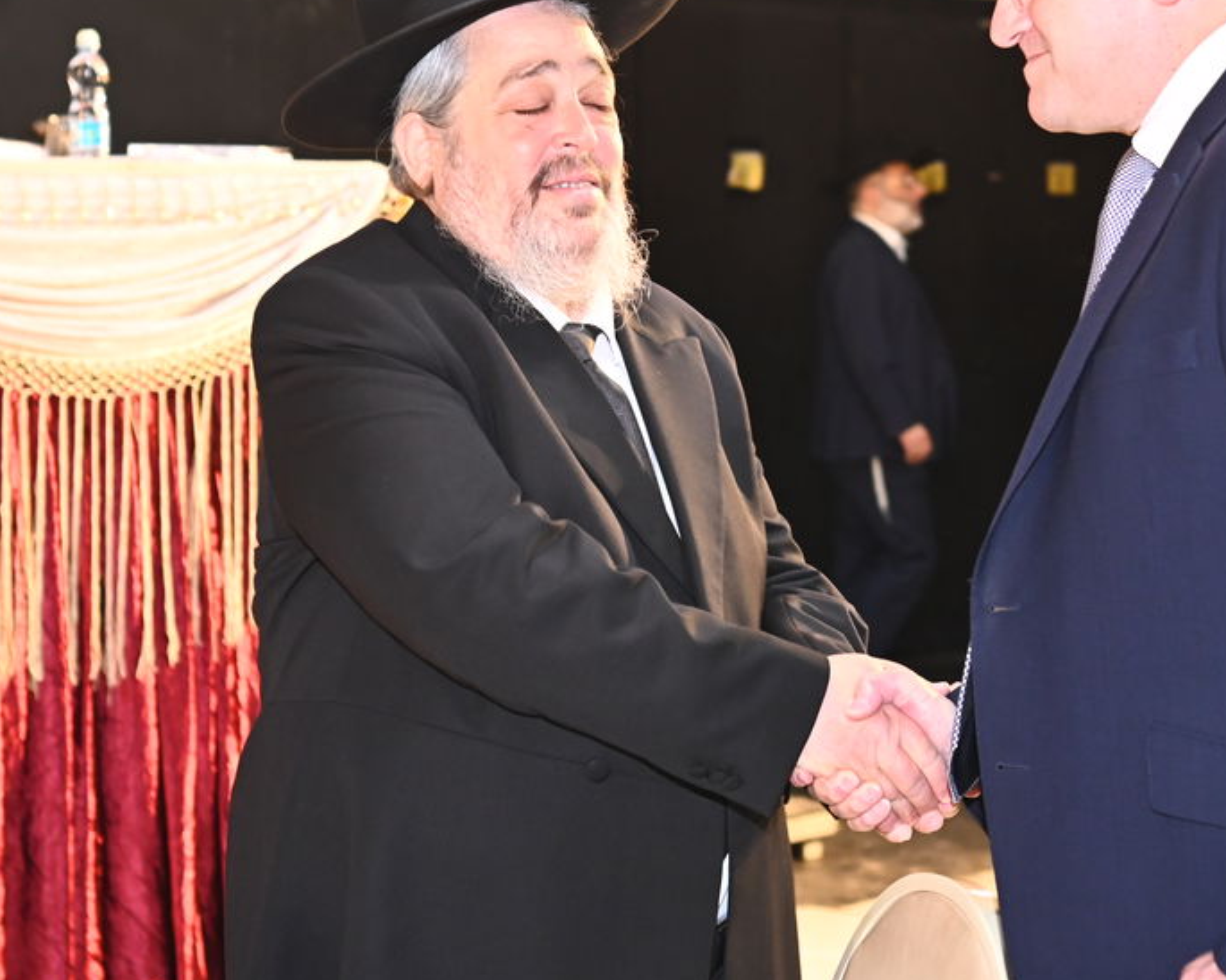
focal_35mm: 92
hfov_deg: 20.7
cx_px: 816
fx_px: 3338
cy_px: 220
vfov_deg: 16.6
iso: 2000
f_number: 3.5
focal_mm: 48
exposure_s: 1/80
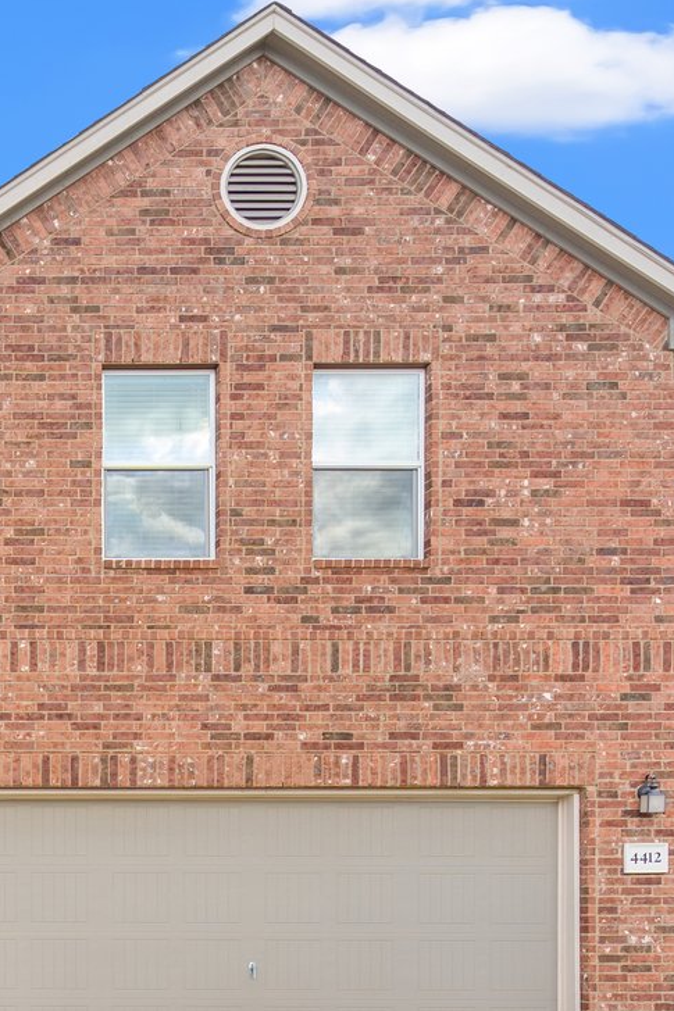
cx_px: -247
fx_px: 1264
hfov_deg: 25.0
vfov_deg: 39.8
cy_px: 944
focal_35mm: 45
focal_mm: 16
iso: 320
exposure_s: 1/100
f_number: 9
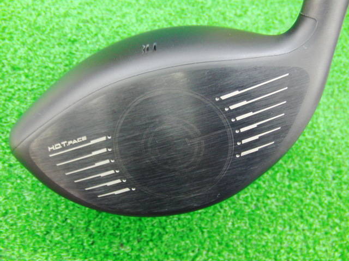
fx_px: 373
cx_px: 174
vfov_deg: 38.7
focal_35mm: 37
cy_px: 130
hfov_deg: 50.1
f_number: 3.6
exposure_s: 1/8
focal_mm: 6.42
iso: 400
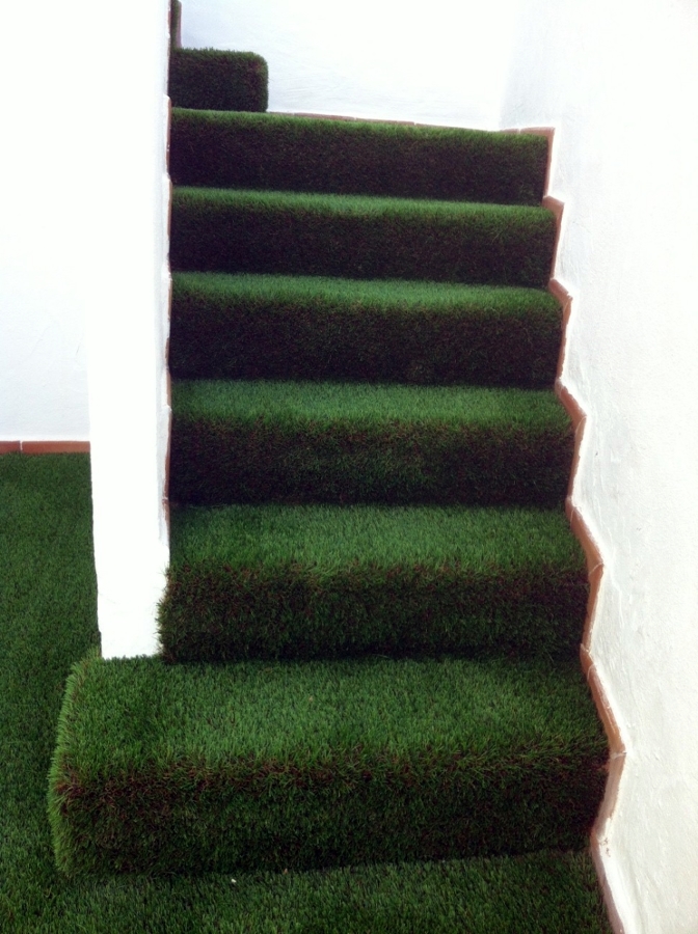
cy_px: 467
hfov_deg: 40.6
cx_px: 349
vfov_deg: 52.7
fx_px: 944
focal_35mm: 35
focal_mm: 3.85
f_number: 2.8
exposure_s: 1/138
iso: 80
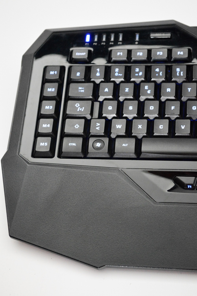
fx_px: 592
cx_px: 98
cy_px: 148
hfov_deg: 18.9
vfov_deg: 28.1
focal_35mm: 72
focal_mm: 48
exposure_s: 1/8
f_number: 5.6
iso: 3200
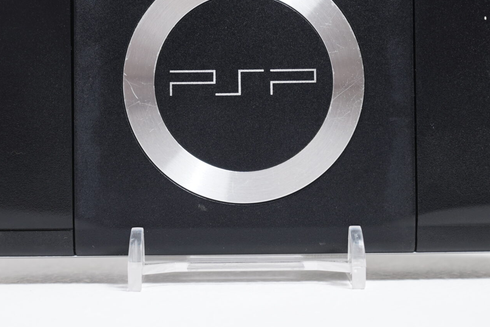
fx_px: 1375
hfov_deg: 20.2
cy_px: 87
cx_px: 243
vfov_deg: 13.5
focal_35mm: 101
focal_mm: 50
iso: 100
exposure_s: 1/4
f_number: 5.6
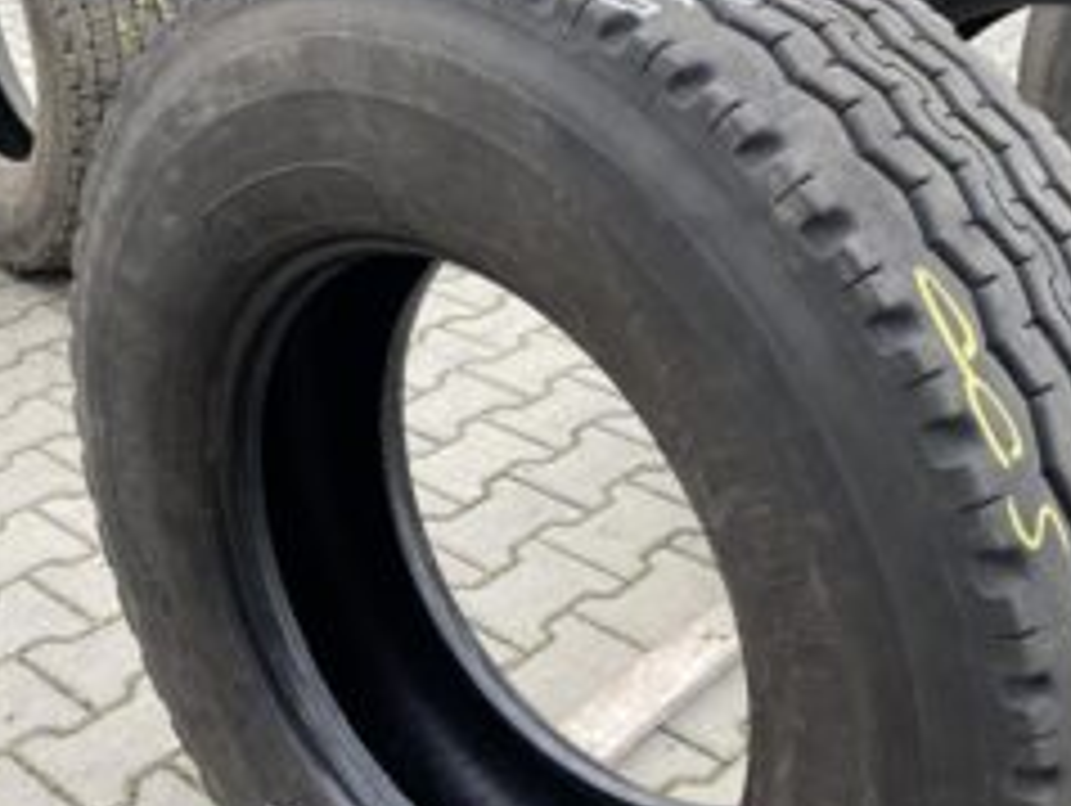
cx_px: 513
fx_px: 1456
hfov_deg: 40.4
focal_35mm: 47
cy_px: 516
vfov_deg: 30.8
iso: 100
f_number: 1.8
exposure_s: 1/121
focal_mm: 4.25
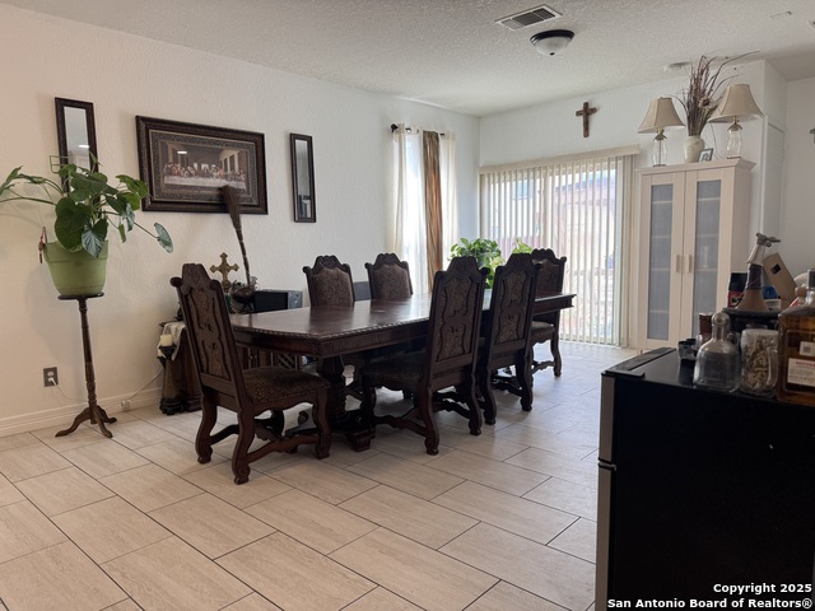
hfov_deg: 71.6
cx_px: 408
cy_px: 306
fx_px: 565
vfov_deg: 56.8
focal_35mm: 24
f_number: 1.78
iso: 125
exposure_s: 1/120
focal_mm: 6.76
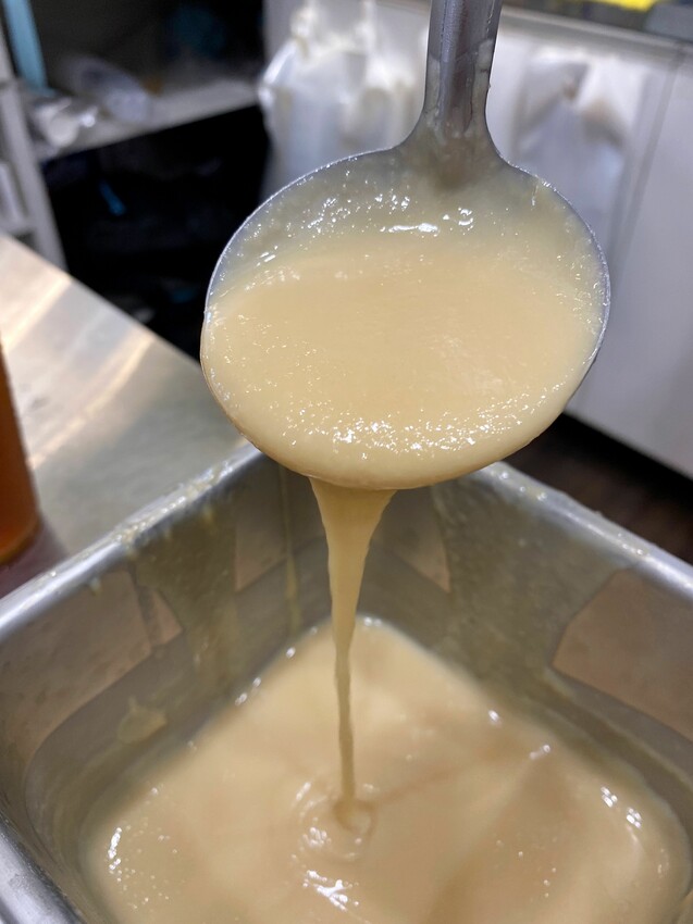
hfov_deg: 53.0
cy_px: 462
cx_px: 346
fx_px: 694
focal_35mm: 26
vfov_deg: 67.3
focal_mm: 4.25
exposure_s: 1/60
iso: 64
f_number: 1.8
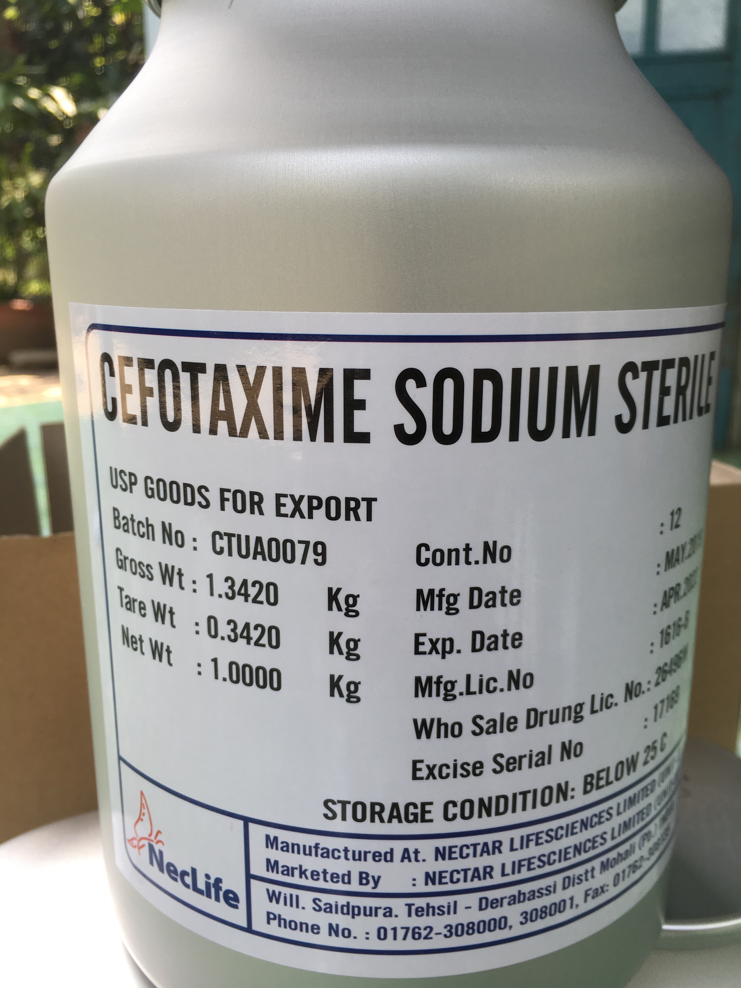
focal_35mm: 29
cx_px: 370
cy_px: 494
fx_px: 828
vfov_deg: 61.7
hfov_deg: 48.2
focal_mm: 4.15
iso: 25
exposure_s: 1/169
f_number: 2.2
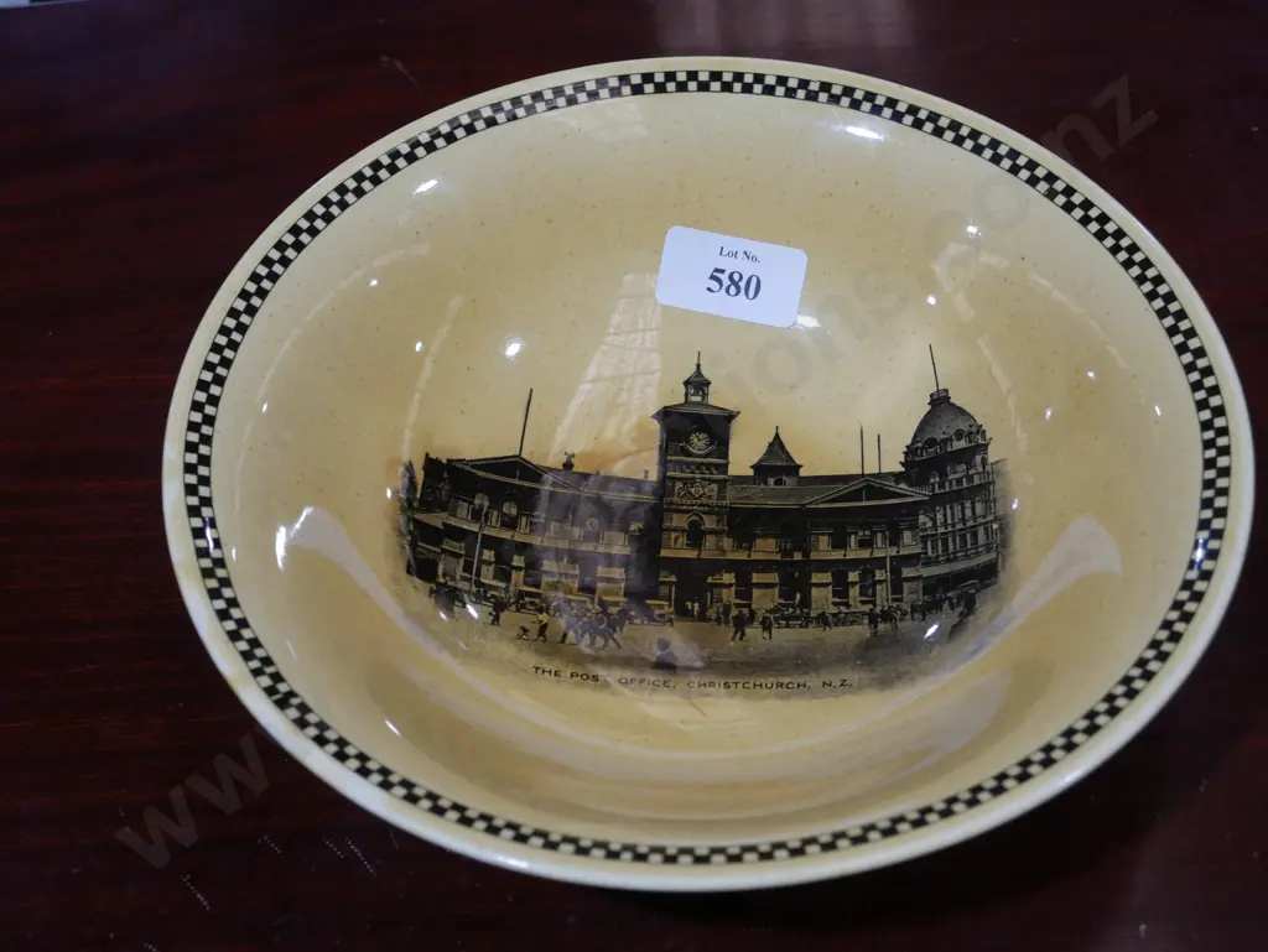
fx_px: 1906
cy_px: 476
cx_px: 634
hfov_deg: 36.8
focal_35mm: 52
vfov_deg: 28.1
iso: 250
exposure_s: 1/60
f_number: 5.3
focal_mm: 26
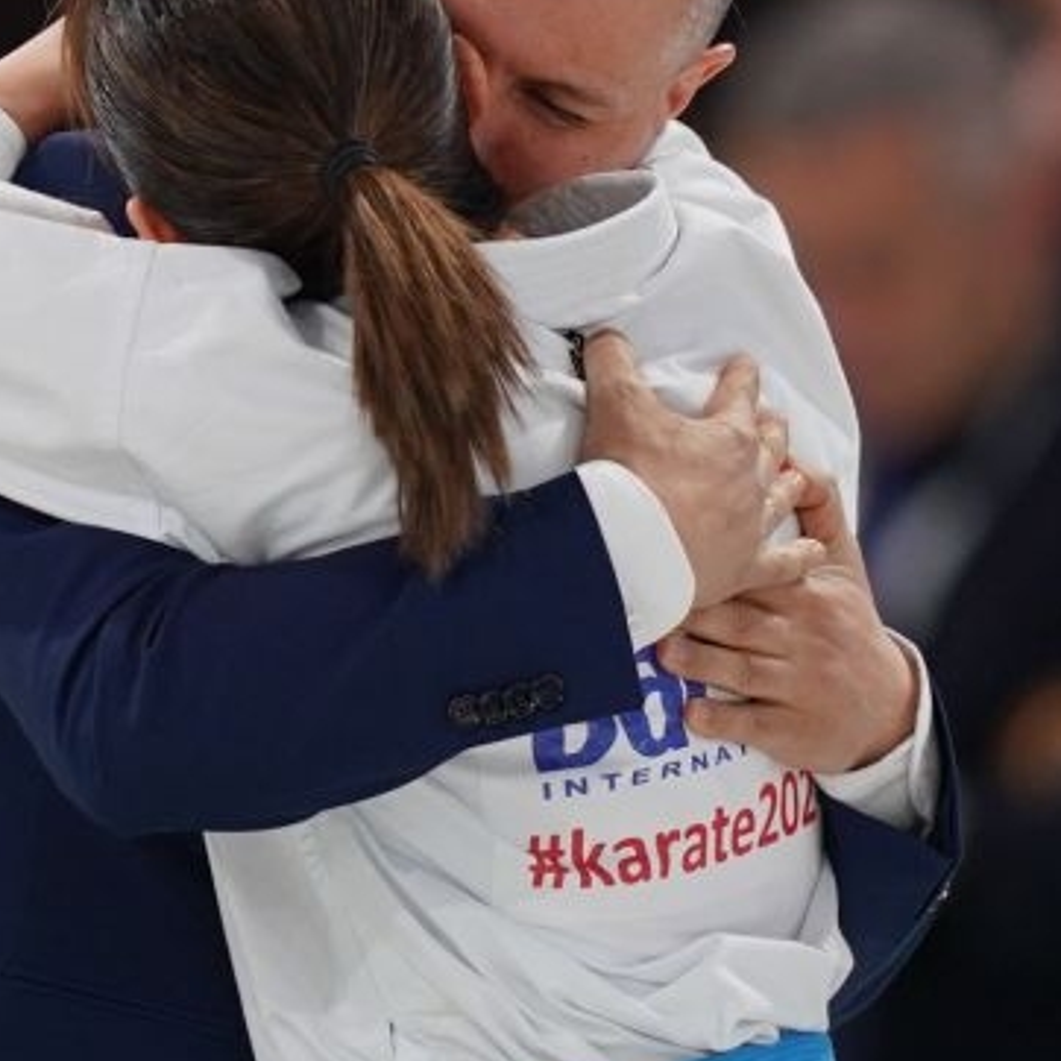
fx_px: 58604
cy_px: 460
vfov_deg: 1.0
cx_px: 528
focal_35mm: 1690
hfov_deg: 1.0
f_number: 2.8
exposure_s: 1/320
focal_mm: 400
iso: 640
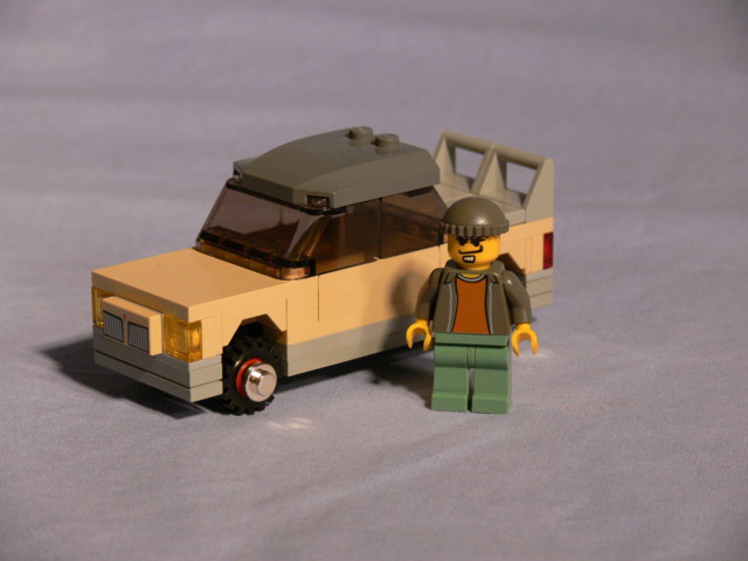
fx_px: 2960
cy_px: 280
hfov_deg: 14.4
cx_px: 374
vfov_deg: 10.8
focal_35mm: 137
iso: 200
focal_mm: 28.9
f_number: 4
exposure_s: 1/100
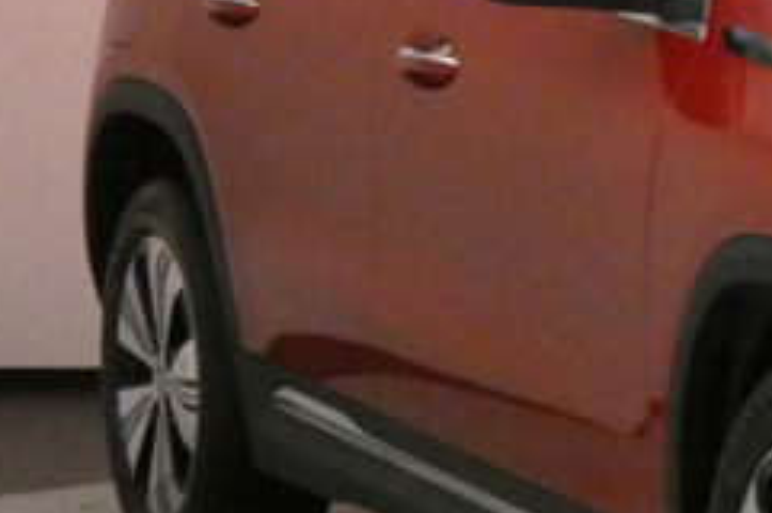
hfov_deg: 9.5
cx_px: 1156
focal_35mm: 211
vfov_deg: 6.5
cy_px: 224
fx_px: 4519
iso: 1600
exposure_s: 1/80
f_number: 4.1
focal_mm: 10.8
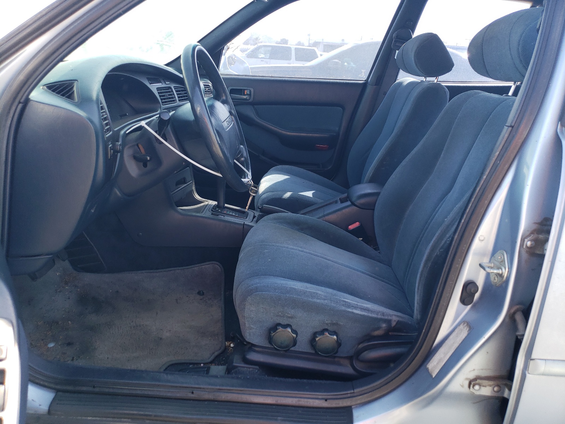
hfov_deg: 67.3
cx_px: 282
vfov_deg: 53.1
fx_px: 424
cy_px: 212
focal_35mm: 26
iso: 50
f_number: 1.5
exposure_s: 1/263
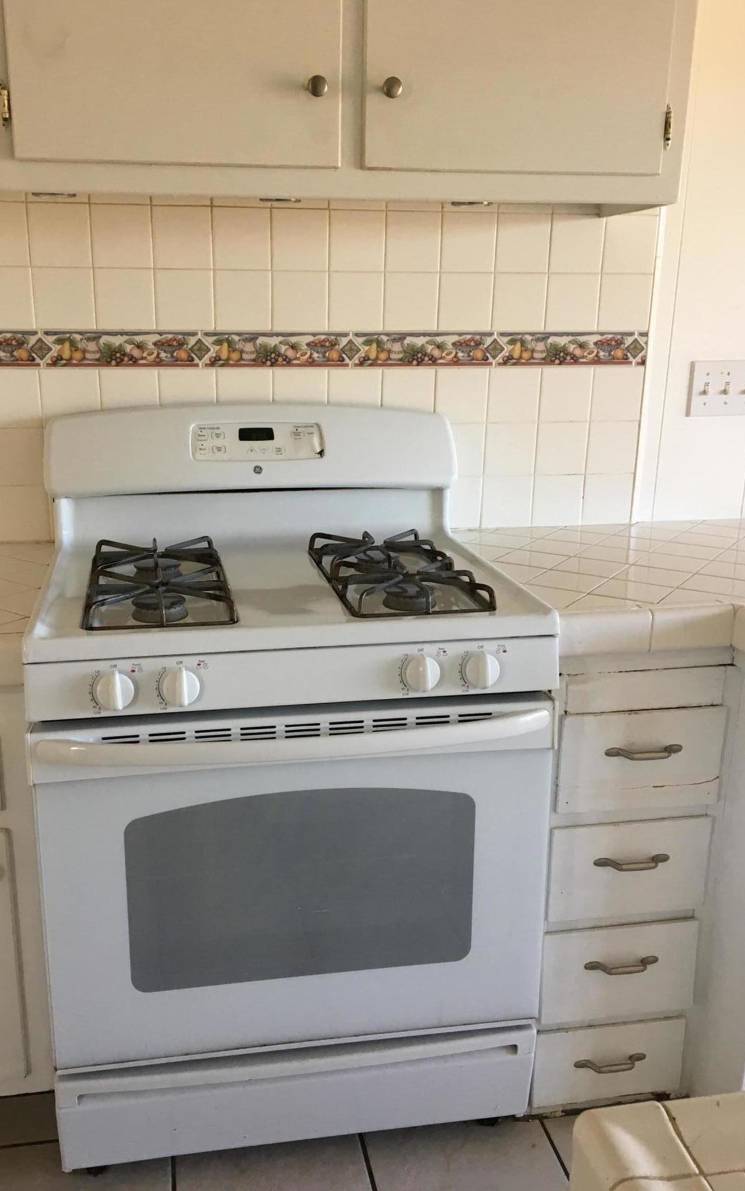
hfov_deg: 40.5
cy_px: 591
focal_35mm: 31
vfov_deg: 61.2
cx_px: 309
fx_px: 1007
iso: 25
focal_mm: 4.15
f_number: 2.2
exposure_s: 1/30
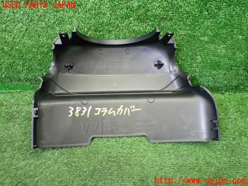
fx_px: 272
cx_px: 124
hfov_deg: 49.0
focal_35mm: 38
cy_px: 93
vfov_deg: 37.7
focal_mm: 6.83
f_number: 2.7
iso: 800
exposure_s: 1/80
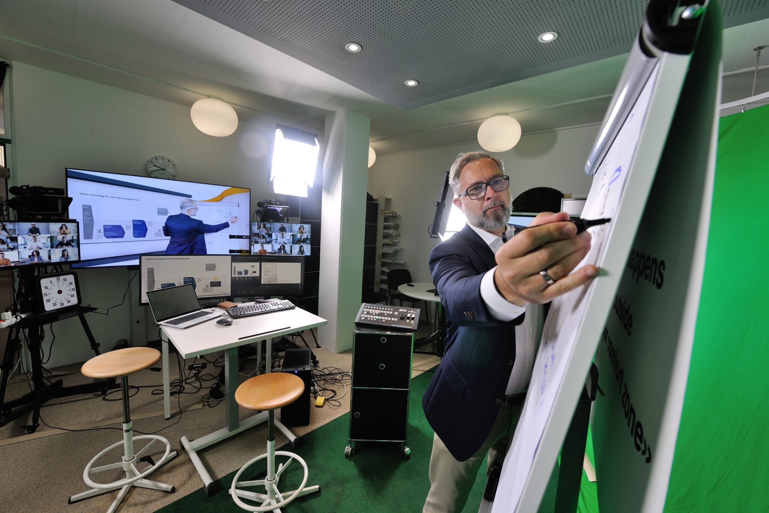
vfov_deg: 81.2
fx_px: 299
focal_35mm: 14
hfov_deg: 104.3
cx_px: 384
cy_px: 256
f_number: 6.3
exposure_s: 1/40
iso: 400
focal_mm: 14
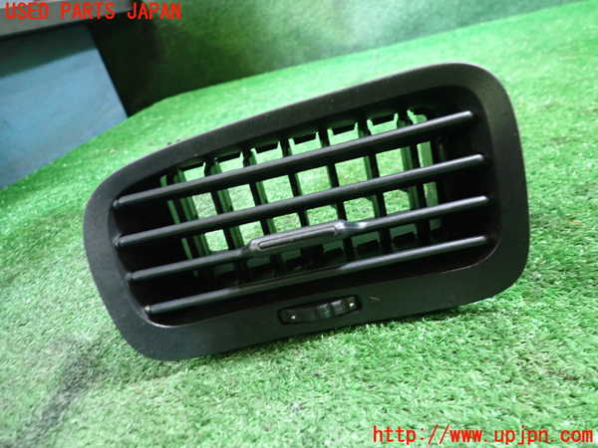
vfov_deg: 54.9
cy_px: 224
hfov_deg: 69.4
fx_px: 432
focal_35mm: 25
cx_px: 299
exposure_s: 1/30
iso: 800
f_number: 2
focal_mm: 4.5
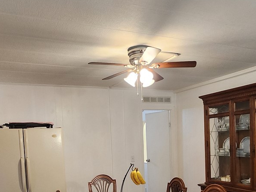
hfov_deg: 52.6
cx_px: 128
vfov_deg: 38.6
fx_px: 259
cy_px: 163
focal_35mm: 35
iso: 320
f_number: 2.2
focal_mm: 1.7
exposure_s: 1/30
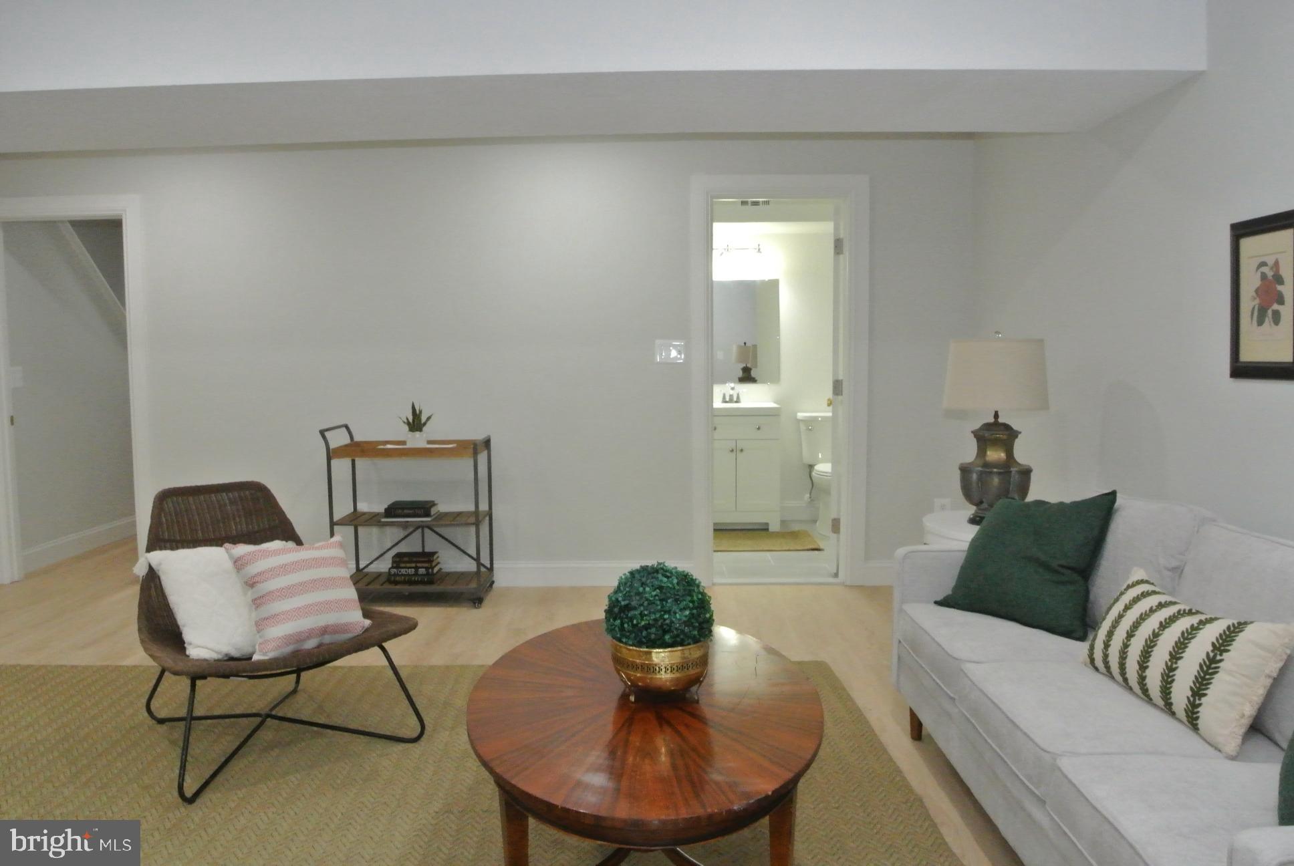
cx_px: 647
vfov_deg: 48.0
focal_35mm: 27
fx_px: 972
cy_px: 433
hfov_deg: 67.3
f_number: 11
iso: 2200
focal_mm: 10
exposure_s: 1/30
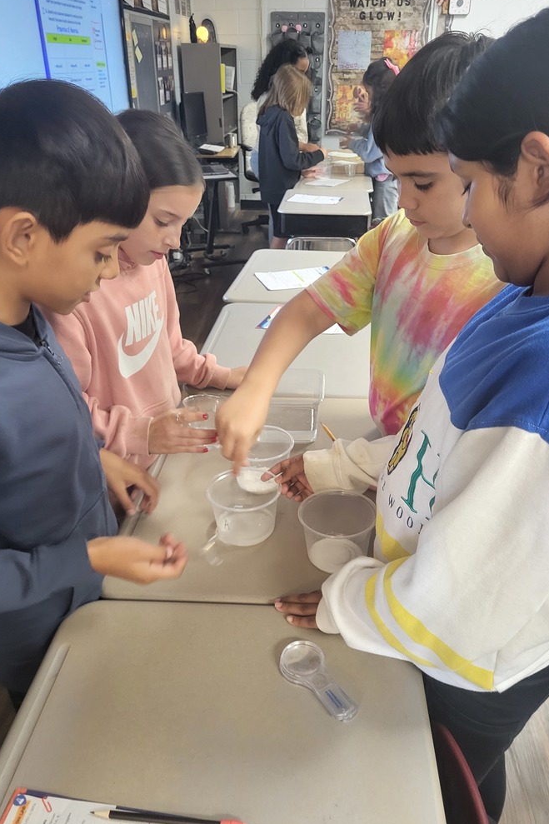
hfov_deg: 46.4
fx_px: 641
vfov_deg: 65.5
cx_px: 282
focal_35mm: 28
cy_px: 401
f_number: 1.8
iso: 640
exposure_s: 1/30
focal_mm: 5.4
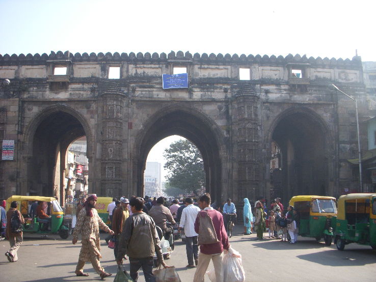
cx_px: 188
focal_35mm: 38
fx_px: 413
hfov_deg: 49.0
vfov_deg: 37.7
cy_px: 141
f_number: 3.3
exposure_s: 1/400
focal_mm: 6.3
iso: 100
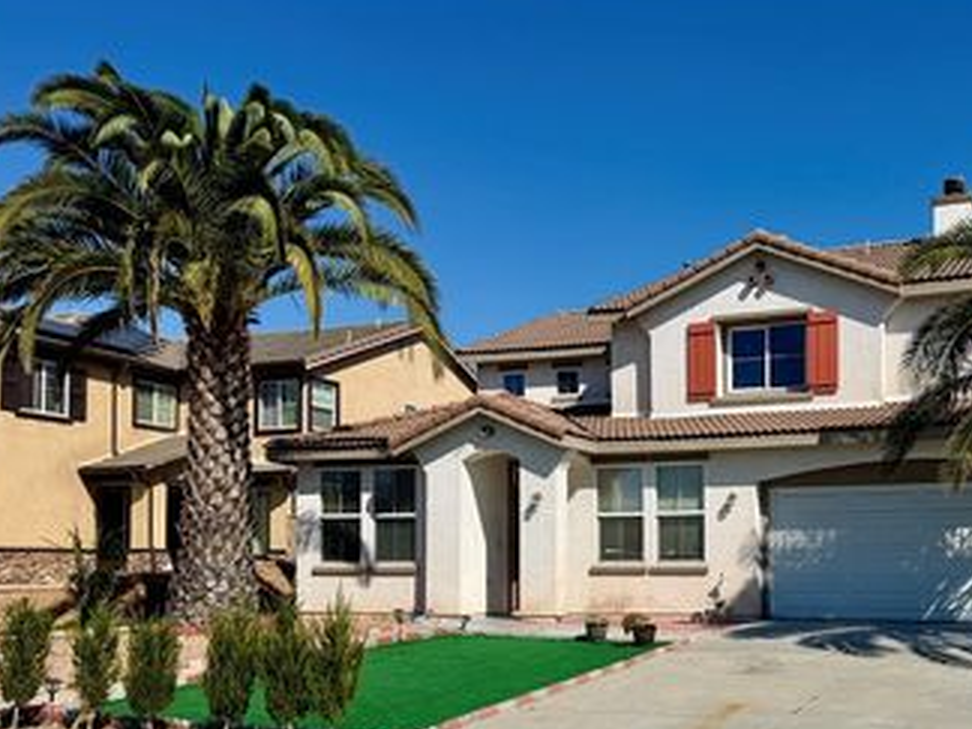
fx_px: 1039
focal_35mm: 37
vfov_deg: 37.8
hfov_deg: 48.5
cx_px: 708
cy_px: 532
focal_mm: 6.76
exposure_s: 1/9091
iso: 80
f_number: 1.78
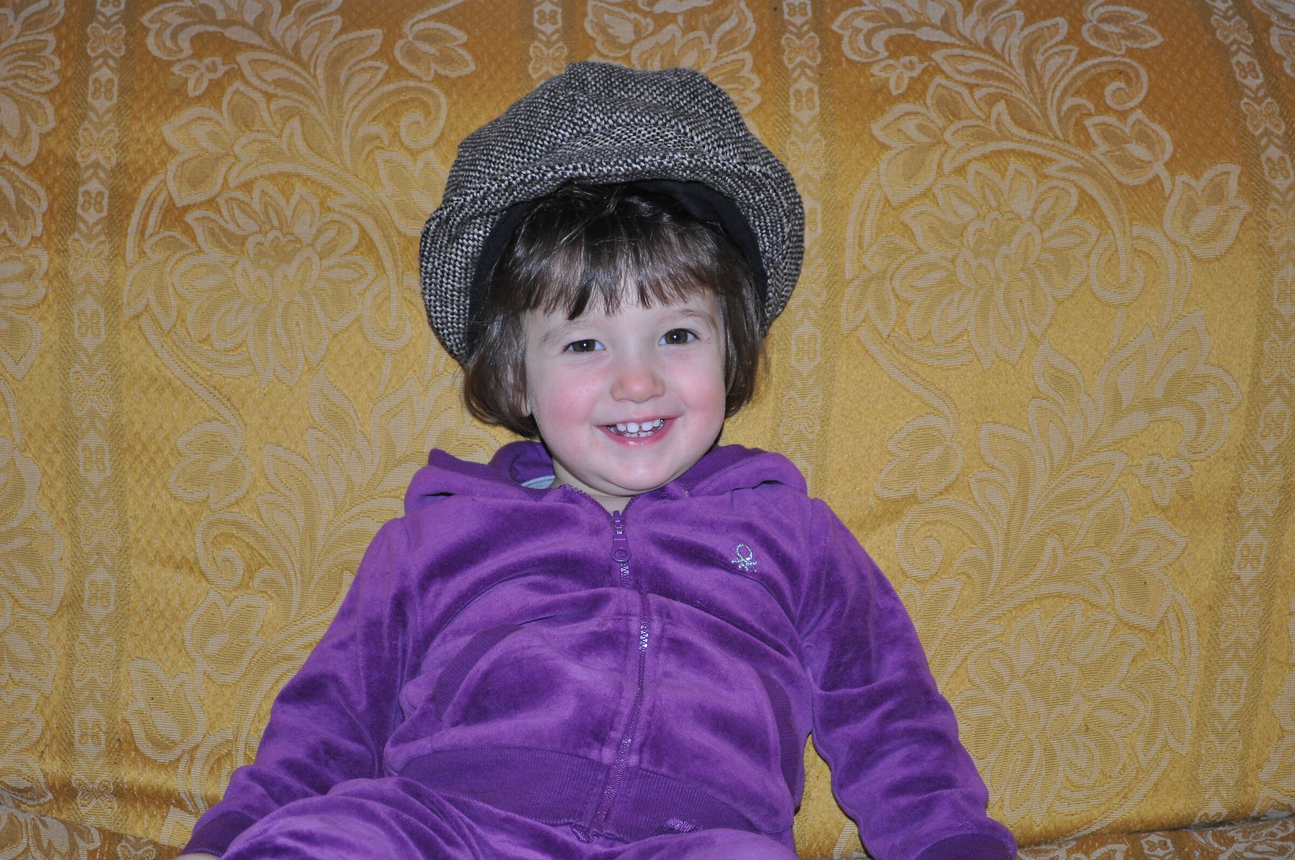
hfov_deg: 28.1
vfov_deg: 18.9
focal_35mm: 72
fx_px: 2587
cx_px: 648
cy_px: 430
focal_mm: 48
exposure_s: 1/60
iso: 800
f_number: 5.6
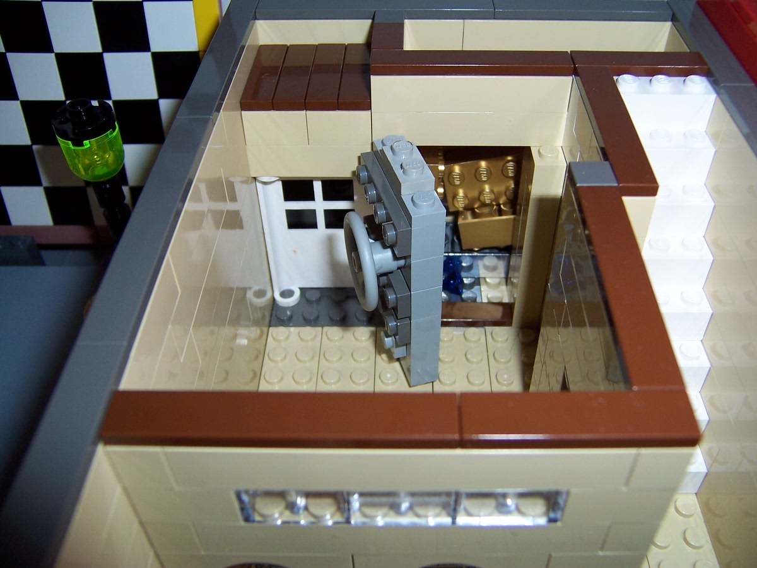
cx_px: 378
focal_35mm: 33
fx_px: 722
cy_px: 284
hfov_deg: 55.4
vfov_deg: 42.9
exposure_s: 1/60
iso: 80
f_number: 2.8
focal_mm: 5.5
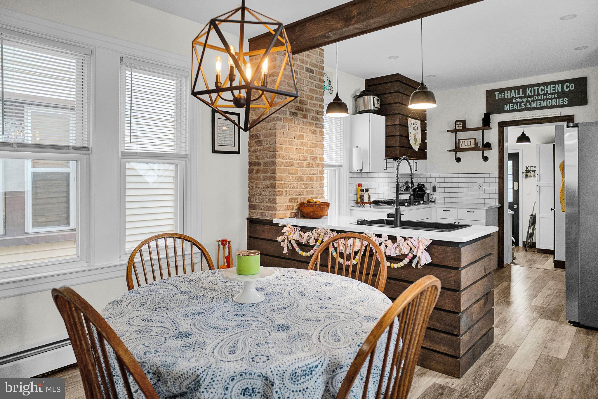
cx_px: 299
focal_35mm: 20
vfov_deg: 61.9
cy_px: 200
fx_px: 332
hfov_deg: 84.0
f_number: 2.8
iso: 500
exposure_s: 1/250
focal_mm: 20
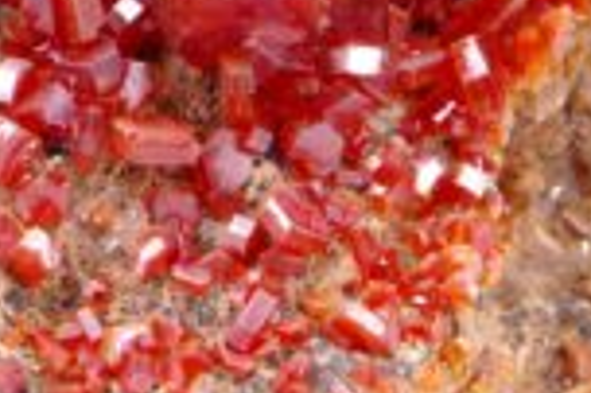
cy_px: -37
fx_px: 4657
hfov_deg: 7.1
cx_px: -498
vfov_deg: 4.8
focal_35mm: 284
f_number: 16
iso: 100
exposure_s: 1/8
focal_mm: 47.5
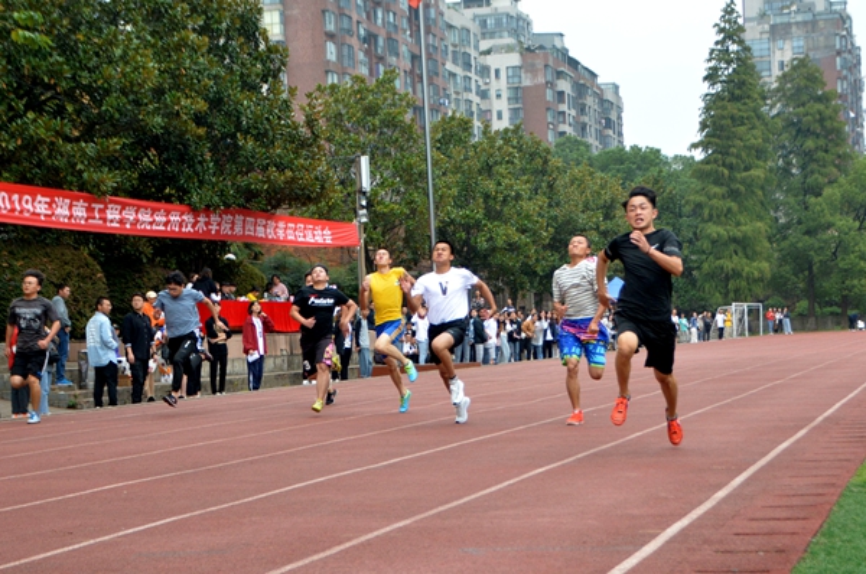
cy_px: 287
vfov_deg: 26.4
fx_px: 1225
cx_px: 433
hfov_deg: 38.9
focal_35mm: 51
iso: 640
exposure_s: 1/400
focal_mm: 34
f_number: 4.5
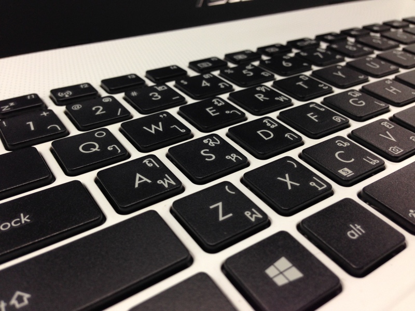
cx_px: 208
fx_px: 396
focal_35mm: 33
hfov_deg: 55.4
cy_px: 156
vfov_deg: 42.9
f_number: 2.4
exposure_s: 1/25
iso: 50
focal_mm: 4.12
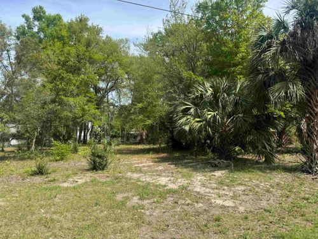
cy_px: 120
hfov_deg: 71.6
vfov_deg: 56.8
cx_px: 159
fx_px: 220
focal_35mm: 24
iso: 80
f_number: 1.78
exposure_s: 1/2041
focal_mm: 6.76
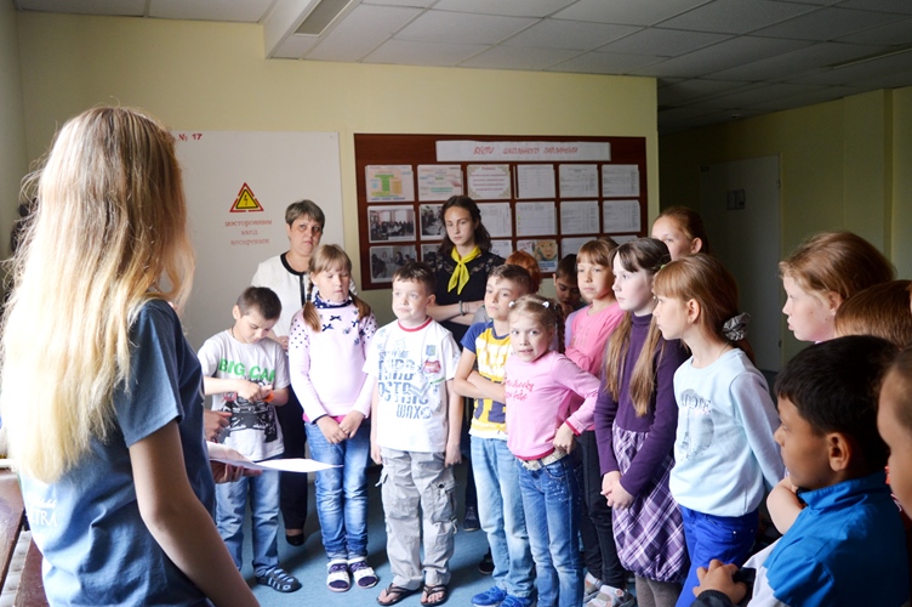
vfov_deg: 39.3
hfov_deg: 56.5
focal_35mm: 34
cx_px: 479
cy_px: 319
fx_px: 849
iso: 400
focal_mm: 21
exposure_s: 1/60
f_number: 3.8
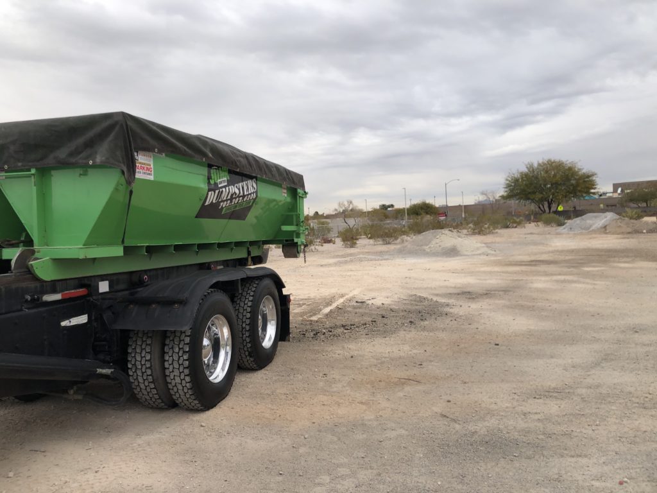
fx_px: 531
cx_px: 328
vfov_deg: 49.7
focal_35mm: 28
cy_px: 246
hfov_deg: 63.4
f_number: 1.8
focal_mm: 4
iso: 20
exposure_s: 1/827
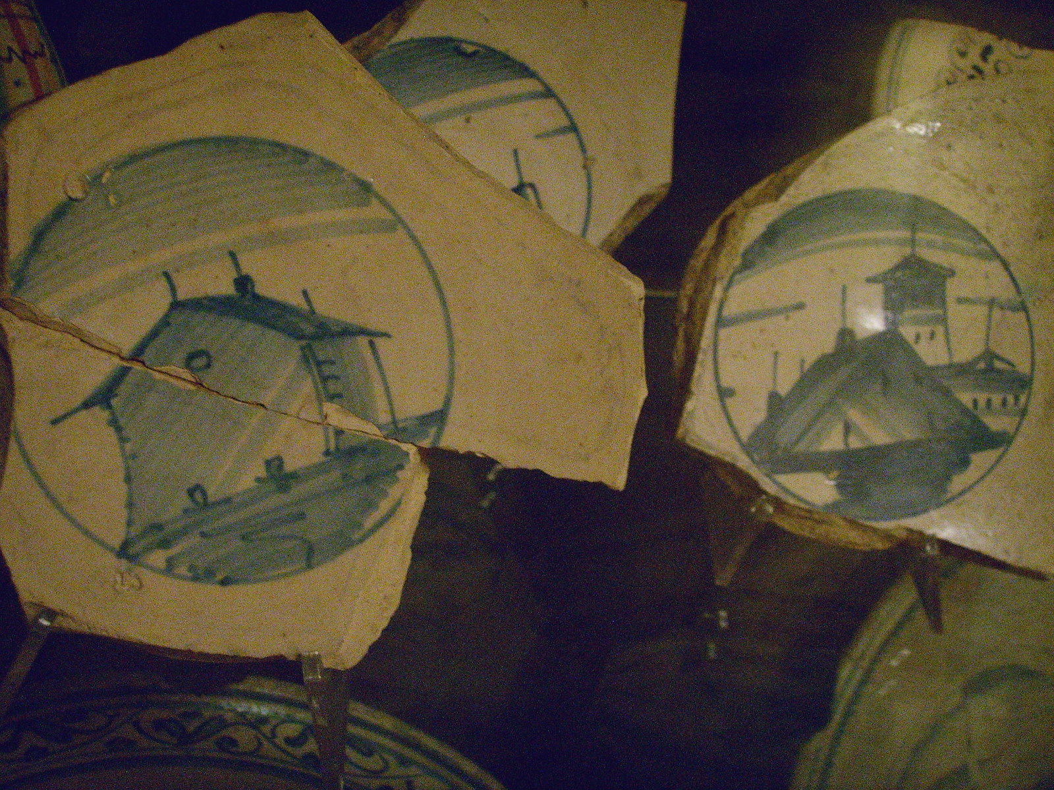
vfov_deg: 36.8
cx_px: 527
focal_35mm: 39
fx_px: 1187
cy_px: 395
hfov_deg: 47.9
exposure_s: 1
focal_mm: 6.6
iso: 150
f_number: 3.5
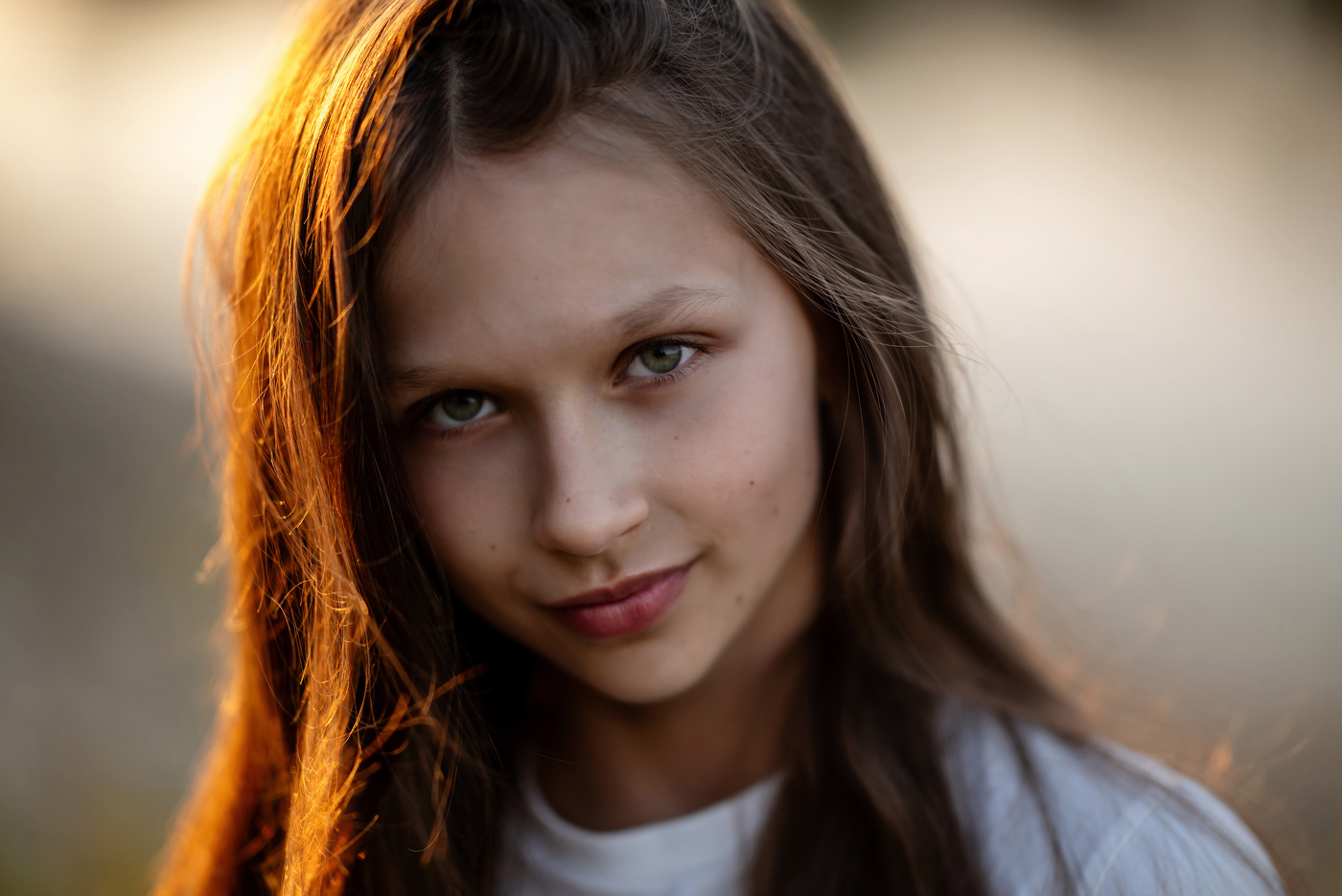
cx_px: 671
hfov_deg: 19.4
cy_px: 448
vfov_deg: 13.1
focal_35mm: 105
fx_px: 3916
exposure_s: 1/1250
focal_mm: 105
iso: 160
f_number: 1.4
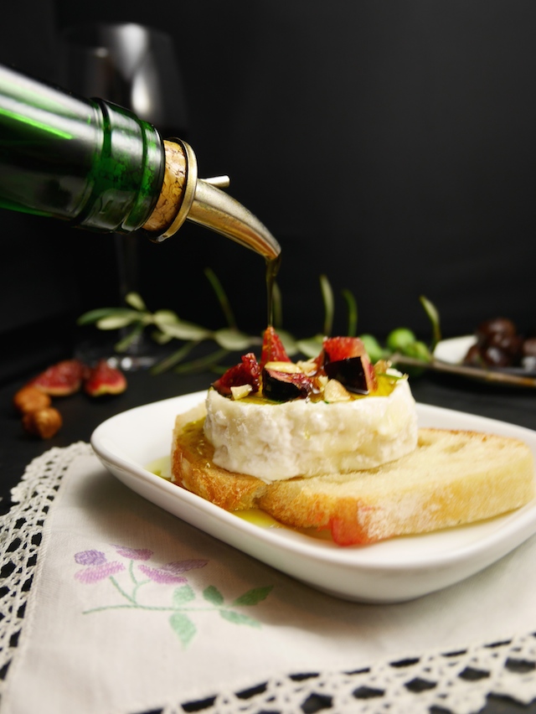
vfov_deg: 56.8
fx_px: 660
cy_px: 357
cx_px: 268
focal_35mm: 32
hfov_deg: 44.2
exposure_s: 1/60
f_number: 3.9
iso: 250
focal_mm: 16
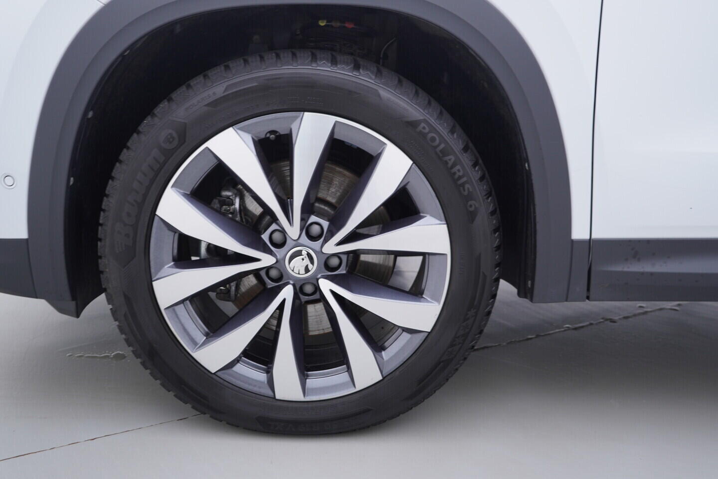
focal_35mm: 36
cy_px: 240
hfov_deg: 53.1
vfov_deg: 36.9
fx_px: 718
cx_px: 359
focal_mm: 24
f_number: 3.2
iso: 125
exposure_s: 1/50
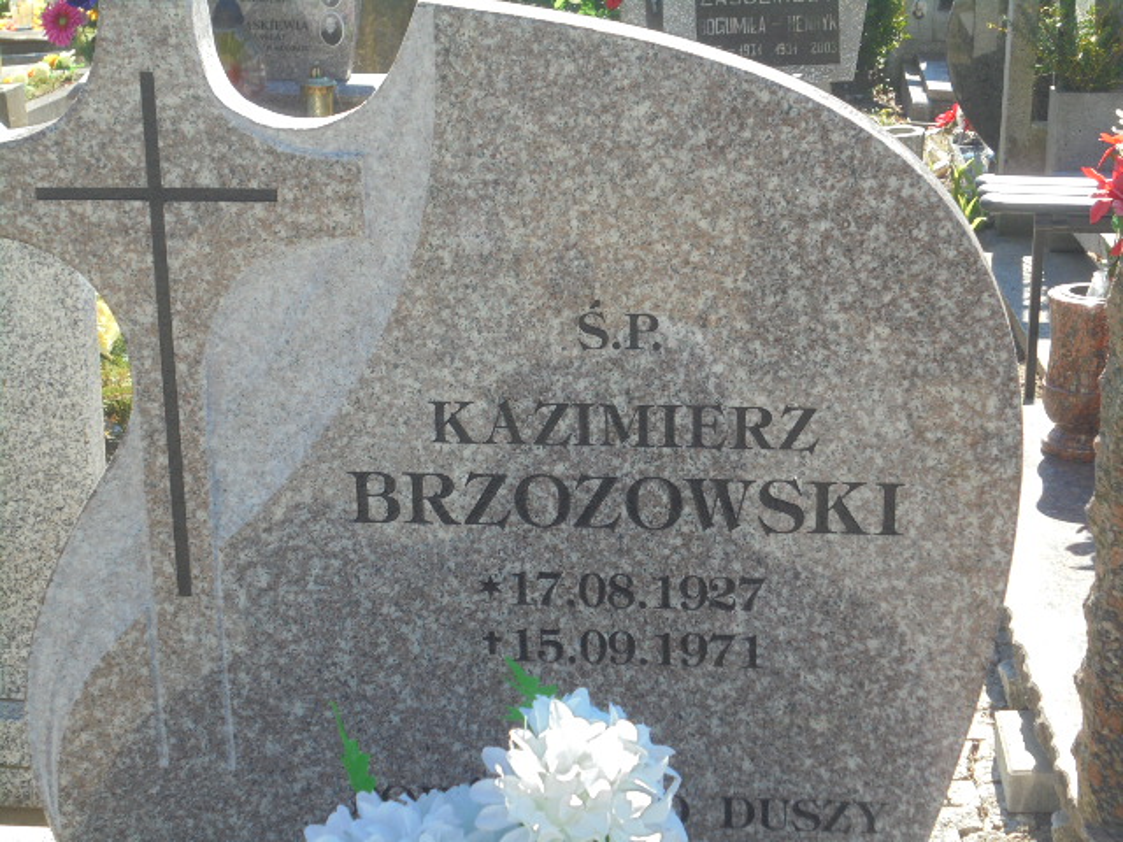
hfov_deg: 26.7
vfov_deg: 20.2
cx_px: 562
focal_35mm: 73
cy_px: 421
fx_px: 2368
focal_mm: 13.1
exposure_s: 1/100
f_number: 6.1
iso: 100
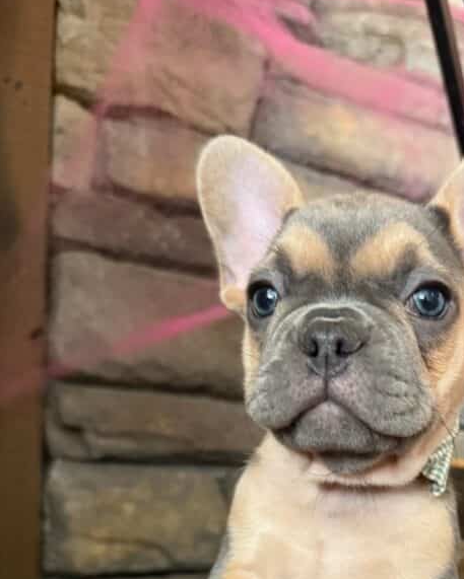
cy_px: 494
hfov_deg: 35.0
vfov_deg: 41.2
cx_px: 340
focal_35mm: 42
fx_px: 721
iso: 640
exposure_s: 1/60
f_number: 1.78
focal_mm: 6.76
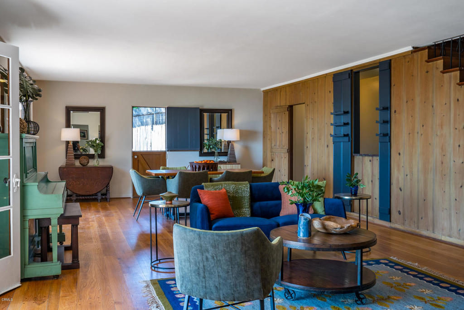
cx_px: 232
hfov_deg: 55.8
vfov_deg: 38.9
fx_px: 438
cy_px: 155
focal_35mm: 34
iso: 160
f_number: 11
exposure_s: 1/5
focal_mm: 23
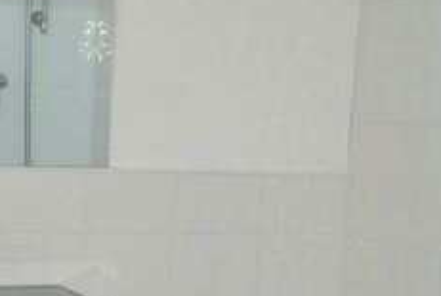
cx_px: 23
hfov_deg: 17.6
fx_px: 1393
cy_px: 332
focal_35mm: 114
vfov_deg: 11.9
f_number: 4
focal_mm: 25
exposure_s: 1/20
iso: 100
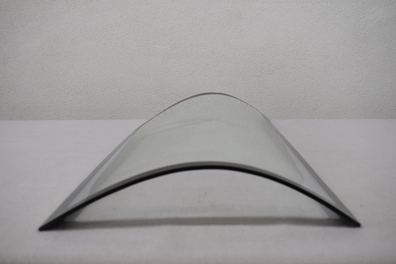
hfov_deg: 53.1
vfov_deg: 36.9
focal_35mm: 36
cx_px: 198
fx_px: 396
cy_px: 132
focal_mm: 24
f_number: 5.6
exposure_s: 1/125
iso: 360
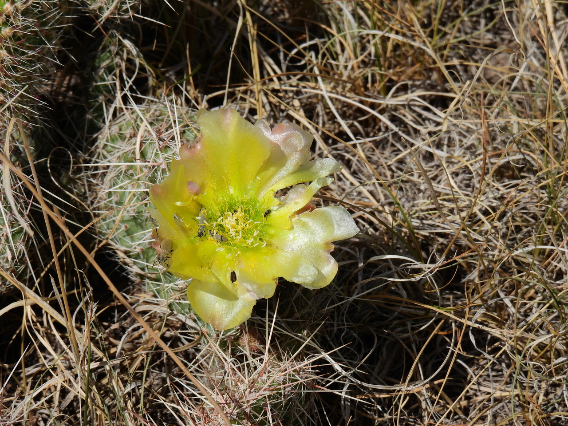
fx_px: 6563
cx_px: 284
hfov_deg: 5.0
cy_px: 213
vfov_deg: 3.7
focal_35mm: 400
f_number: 5
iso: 100
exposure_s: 1/1600
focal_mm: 71.4
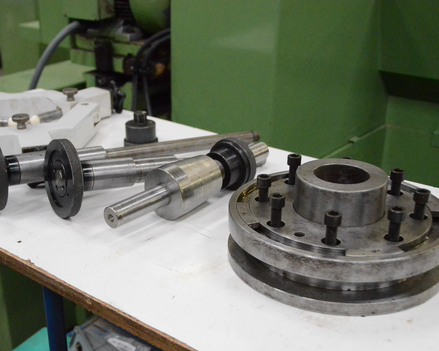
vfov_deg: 30.8
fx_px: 636
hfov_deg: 37.8
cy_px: 209
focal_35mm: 49
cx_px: 159
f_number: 3.8
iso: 6400
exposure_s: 1/2000
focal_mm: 24
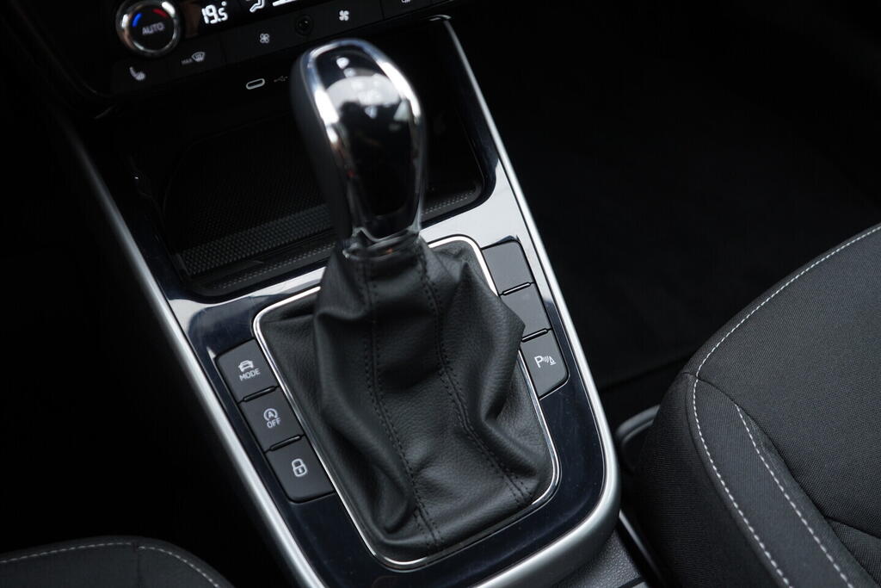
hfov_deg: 53.1
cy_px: 294
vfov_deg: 36.9
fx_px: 881
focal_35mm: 36
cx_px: 440
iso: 250
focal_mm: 24
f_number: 2.8
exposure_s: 1/40
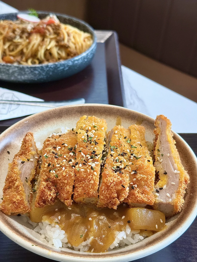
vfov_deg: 39.7
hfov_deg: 30.3
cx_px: 98
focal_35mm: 48
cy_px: 131
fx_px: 364
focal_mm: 6.76
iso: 320
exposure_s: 1/40
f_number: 1.78
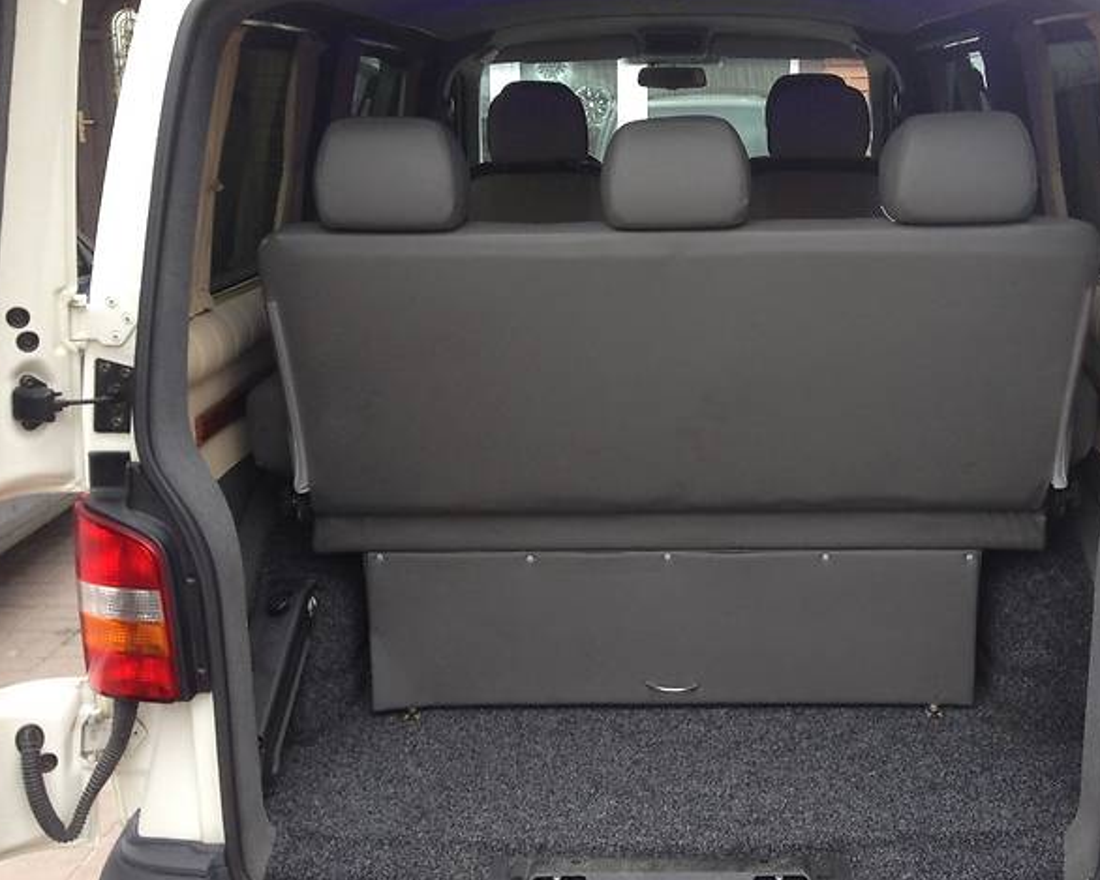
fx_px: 1433
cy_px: 484
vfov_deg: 34.1
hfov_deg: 41.8
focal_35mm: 44
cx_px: 661
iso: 50
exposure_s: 1/60
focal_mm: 4.1
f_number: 2.4
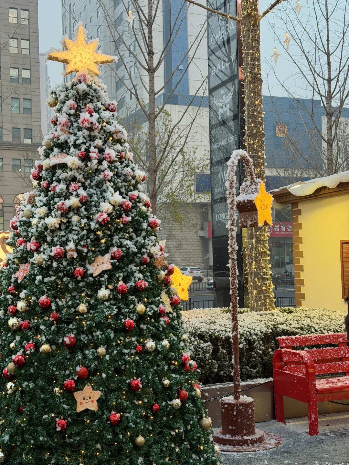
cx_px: 174
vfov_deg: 39.7
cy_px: 232
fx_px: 645
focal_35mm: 48
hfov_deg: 30.3
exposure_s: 1/100
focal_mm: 6.76
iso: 64
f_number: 1.78
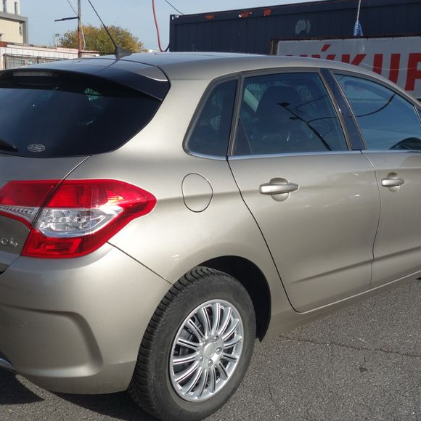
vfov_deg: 40.0
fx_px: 578
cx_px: 185
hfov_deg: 40.0
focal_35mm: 42
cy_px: 220
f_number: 5.6
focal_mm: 10.4
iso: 125
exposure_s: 1/500
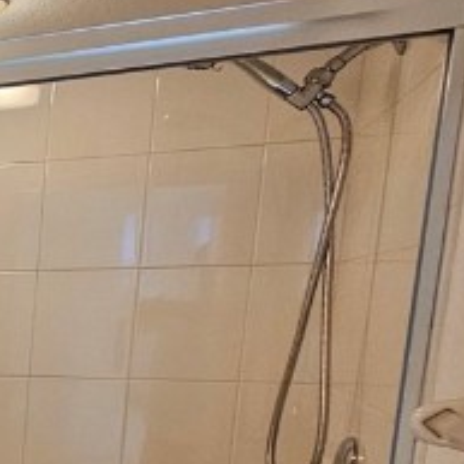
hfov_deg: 17.0
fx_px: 925
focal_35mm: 61
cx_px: -543
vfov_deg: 26.4
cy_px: 483
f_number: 2.2
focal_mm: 2.2
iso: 160
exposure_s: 1/60
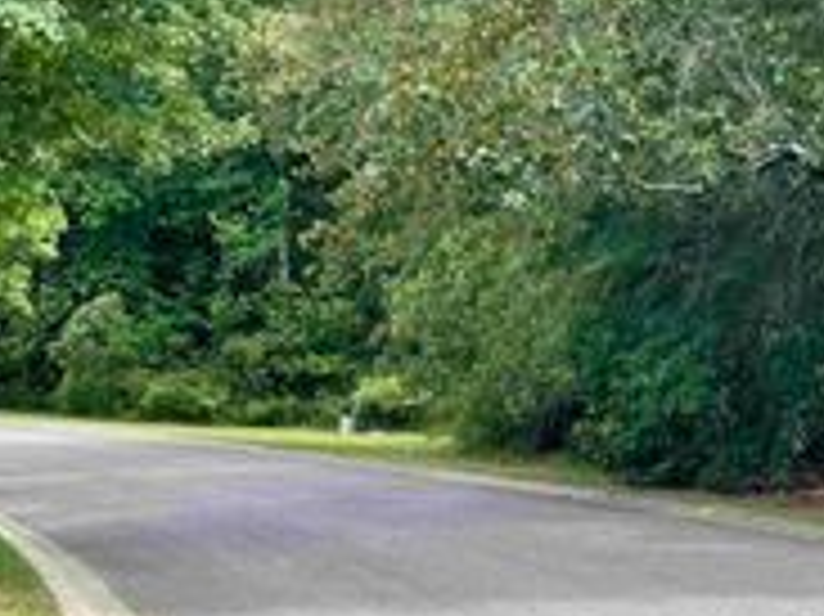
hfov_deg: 25.4
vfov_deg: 20.6
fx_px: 1689
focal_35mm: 71
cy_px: 407
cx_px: 905
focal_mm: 4.2
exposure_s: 1/785
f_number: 1.6
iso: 32
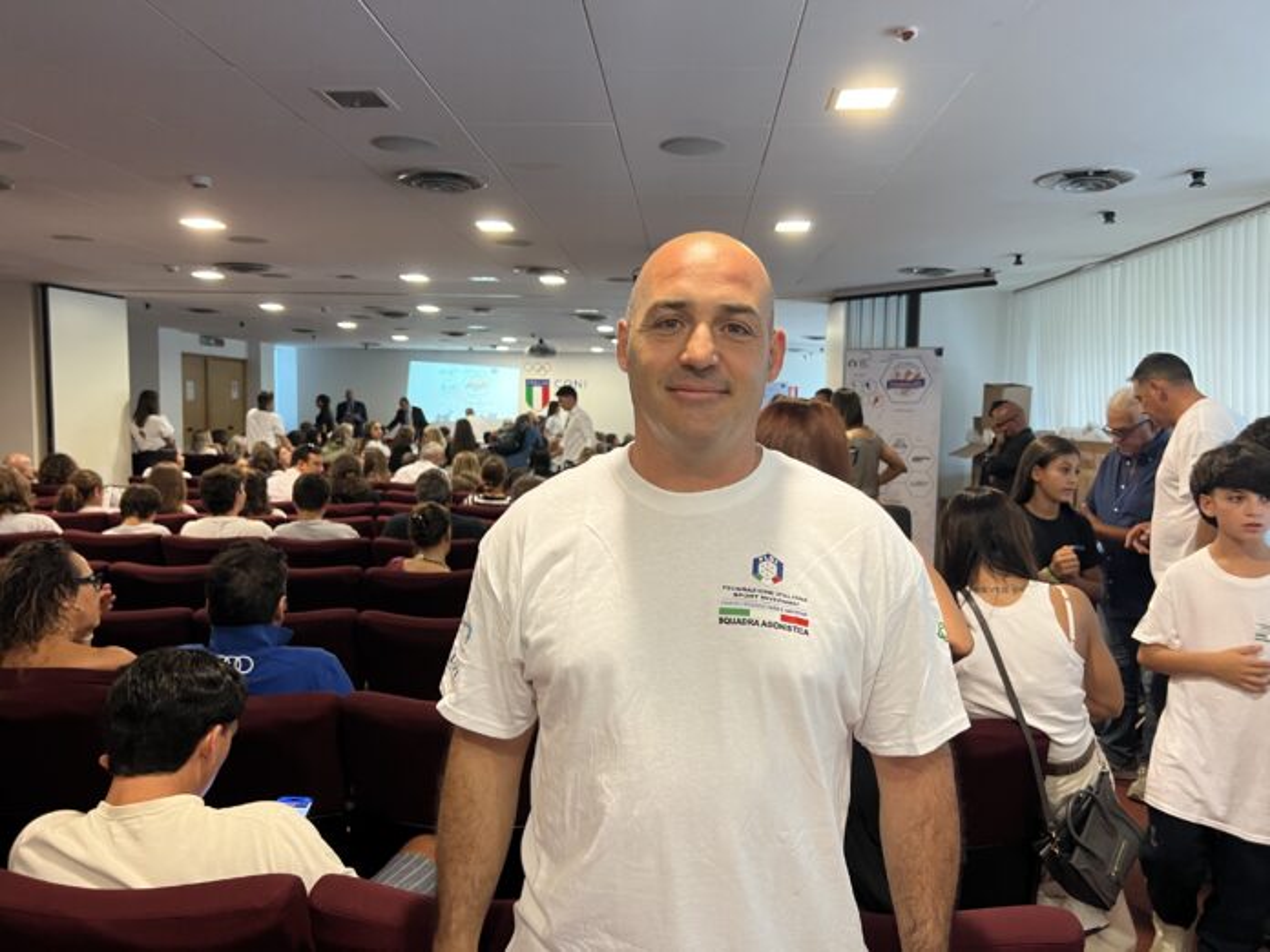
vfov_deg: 53.1
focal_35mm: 26
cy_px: 476
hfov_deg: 67.3
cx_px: 635
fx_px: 954
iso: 200
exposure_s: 1/50
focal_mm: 5.7
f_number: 1.5
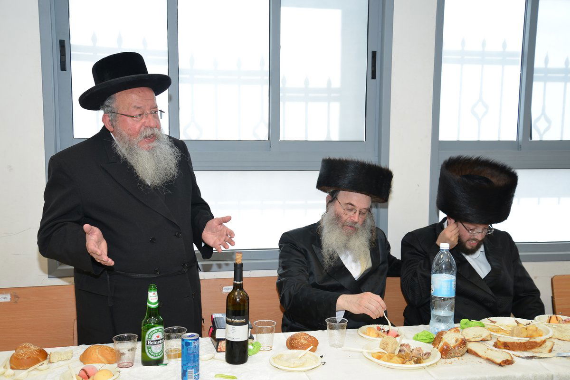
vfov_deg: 33.4
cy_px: 190
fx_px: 633
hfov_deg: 48.5
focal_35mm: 40
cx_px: 285
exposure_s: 1/100
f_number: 5.6
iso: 640
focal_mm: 40
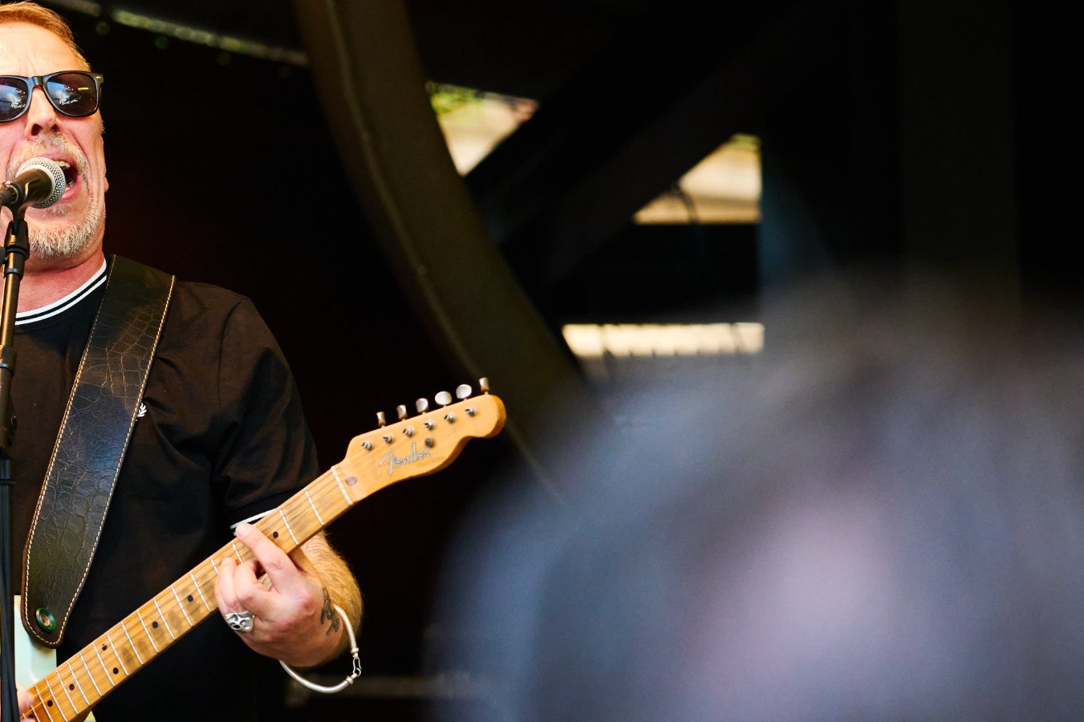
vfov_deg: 6.9
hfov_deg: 10.3
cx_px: 150
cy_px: 420
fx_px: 5990
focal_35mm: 199
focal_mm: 105
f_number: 4
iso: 3200
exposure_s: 1/320
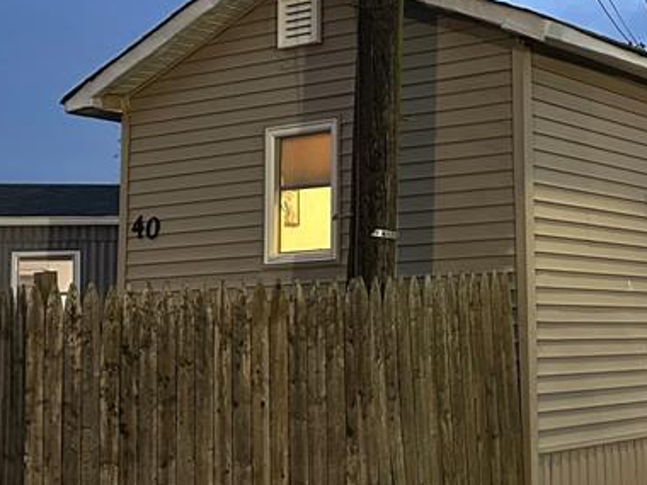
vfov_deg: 20.9
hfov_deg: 27.3
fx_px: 1308
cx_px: 499
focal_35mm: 70
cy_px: 167
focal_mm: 5.7
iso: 640
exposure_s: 1/40
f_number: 1.5
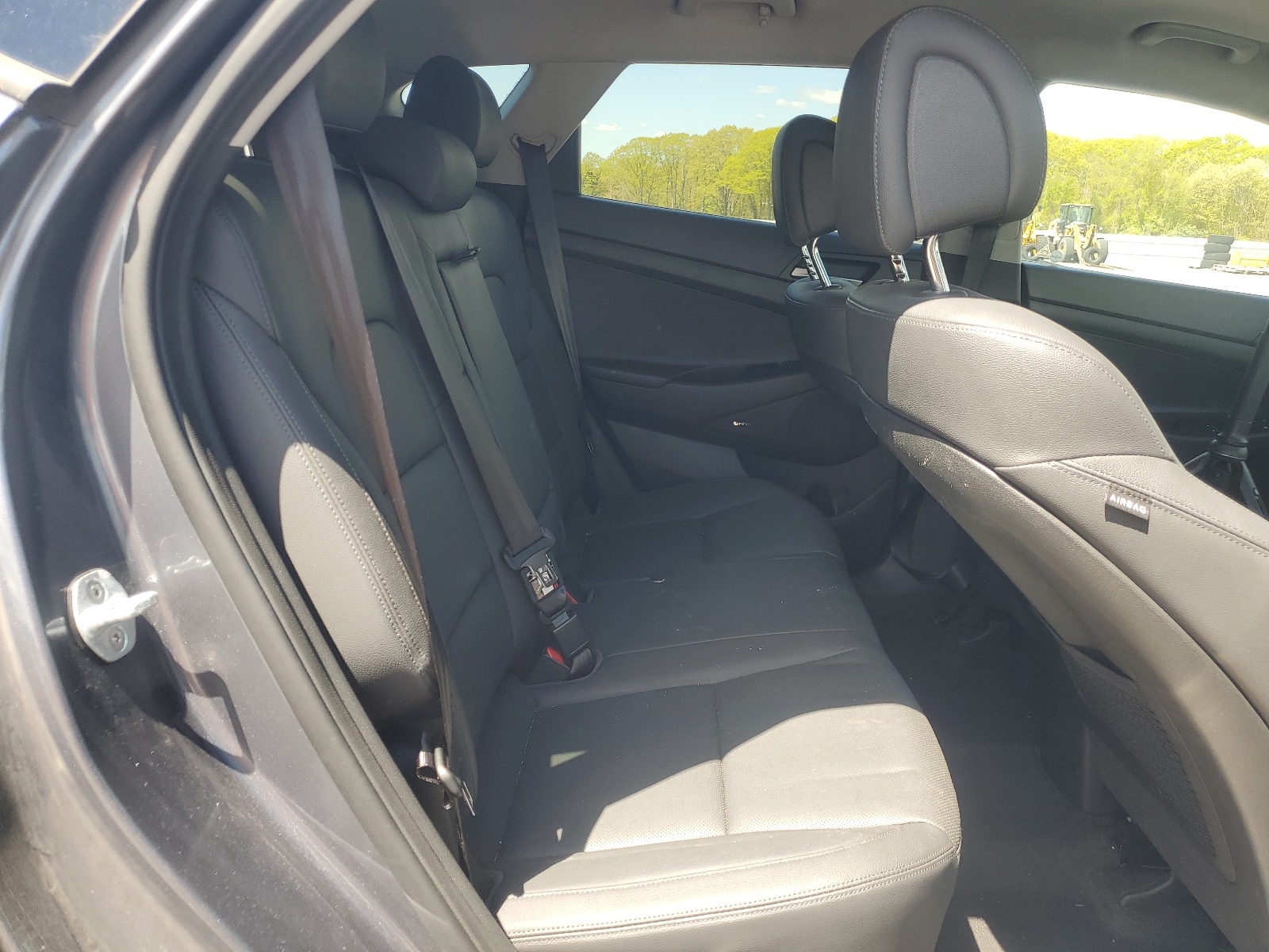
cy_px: 476
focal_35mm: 26
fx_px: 953
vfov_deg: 53.1
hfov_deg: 67.3
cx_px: 634
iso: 50
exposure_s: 1/333
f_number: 1.5
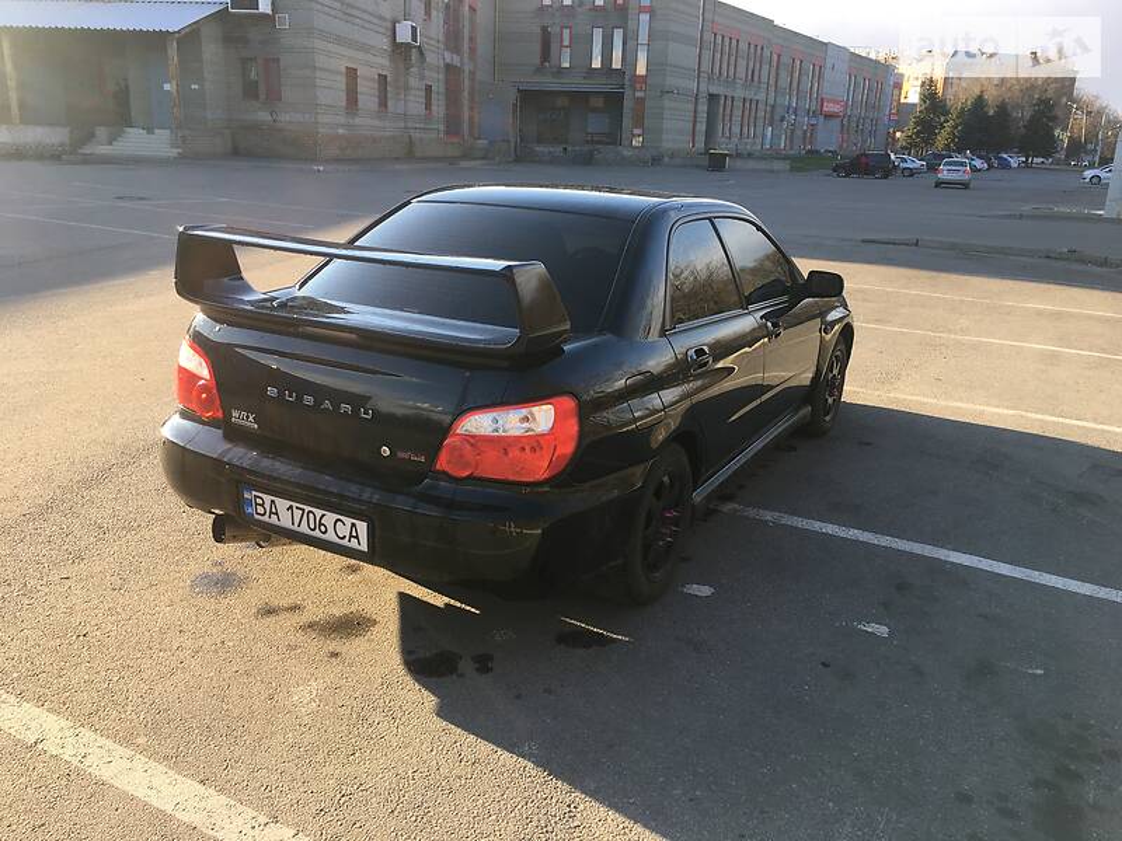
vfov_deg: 48.2
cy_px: 420
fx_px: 940
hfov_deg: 61.7
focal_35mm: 29
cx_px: 561
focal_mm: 4.2
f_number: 2.2
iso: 25
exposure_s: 1/285
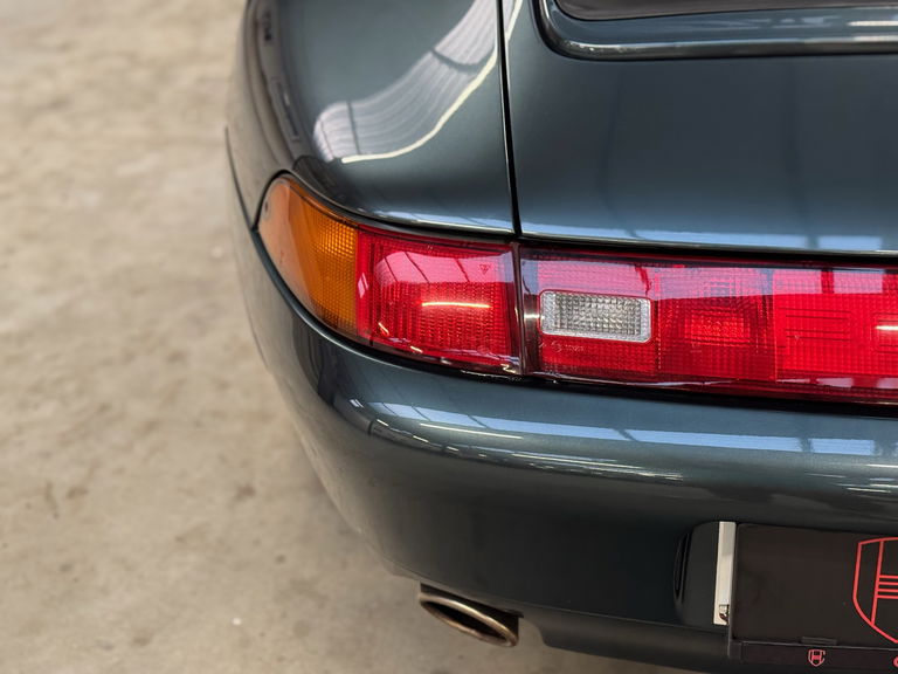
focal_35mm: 48
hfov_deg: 39.7
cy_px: 337
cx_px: 449
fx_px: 1245
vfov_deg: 30.3
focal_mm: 6.76
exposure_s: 1/33
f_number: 1.78
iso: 200
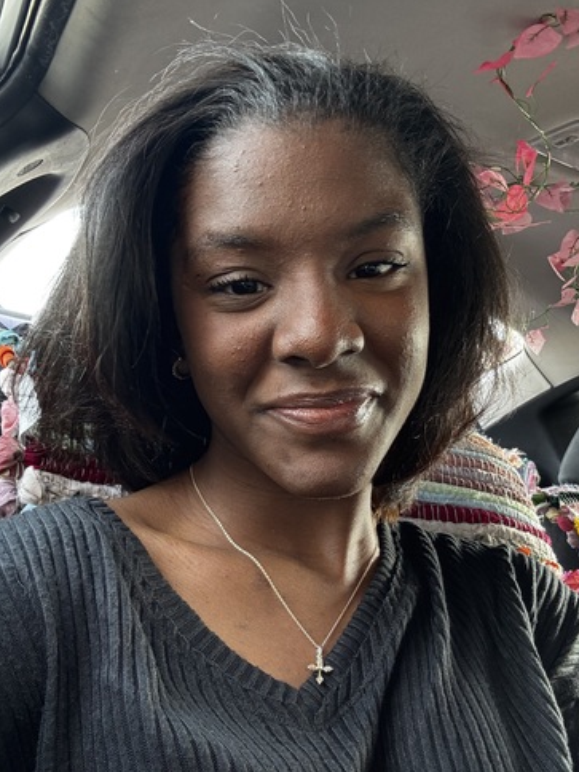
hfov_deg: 45.4
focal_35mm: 31
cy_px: 392
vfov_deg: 58.3
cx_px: 293
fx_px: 691
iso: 160
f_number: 1.9
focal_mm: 2.69
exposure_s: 1/60
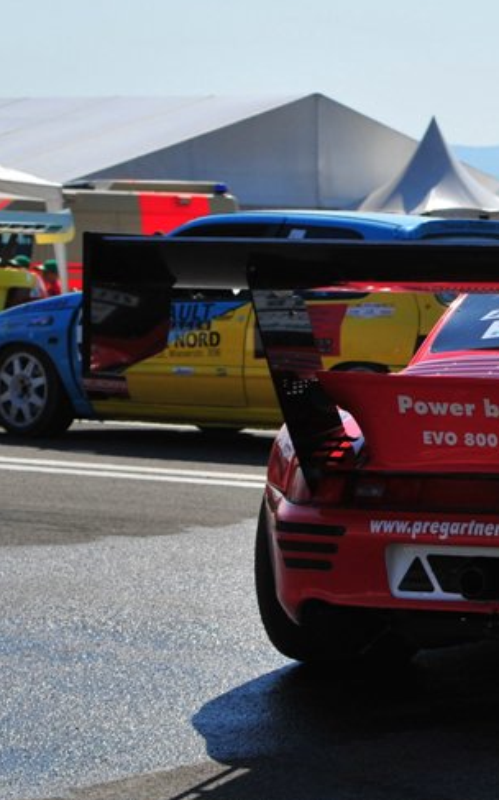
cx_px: 680
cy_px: 464
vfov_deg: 13.9
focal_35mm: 150
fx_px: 3267
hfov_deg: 8.6
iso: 200
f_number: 8
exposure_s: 1/1000
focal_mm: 70
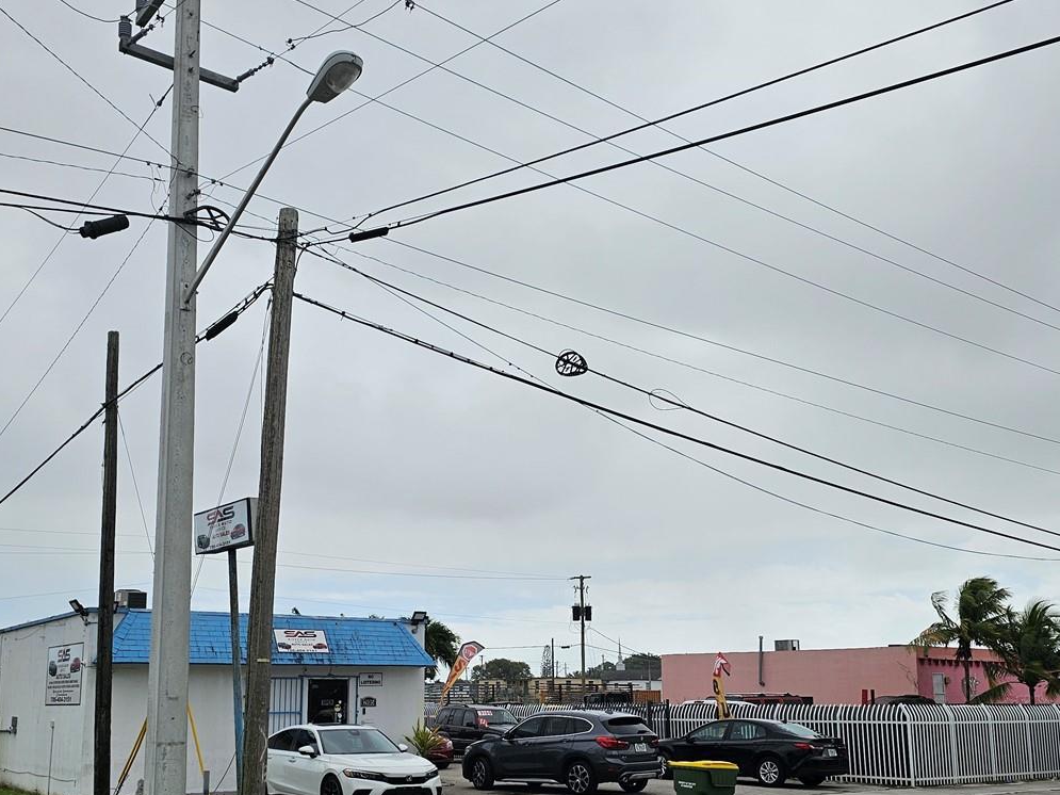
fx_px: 1133
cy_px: 519
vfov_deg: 38.3
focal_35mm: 37
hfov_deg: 50.0
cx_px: 472
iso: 12
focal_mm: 6.3
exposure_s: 1/1650
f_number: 1.7
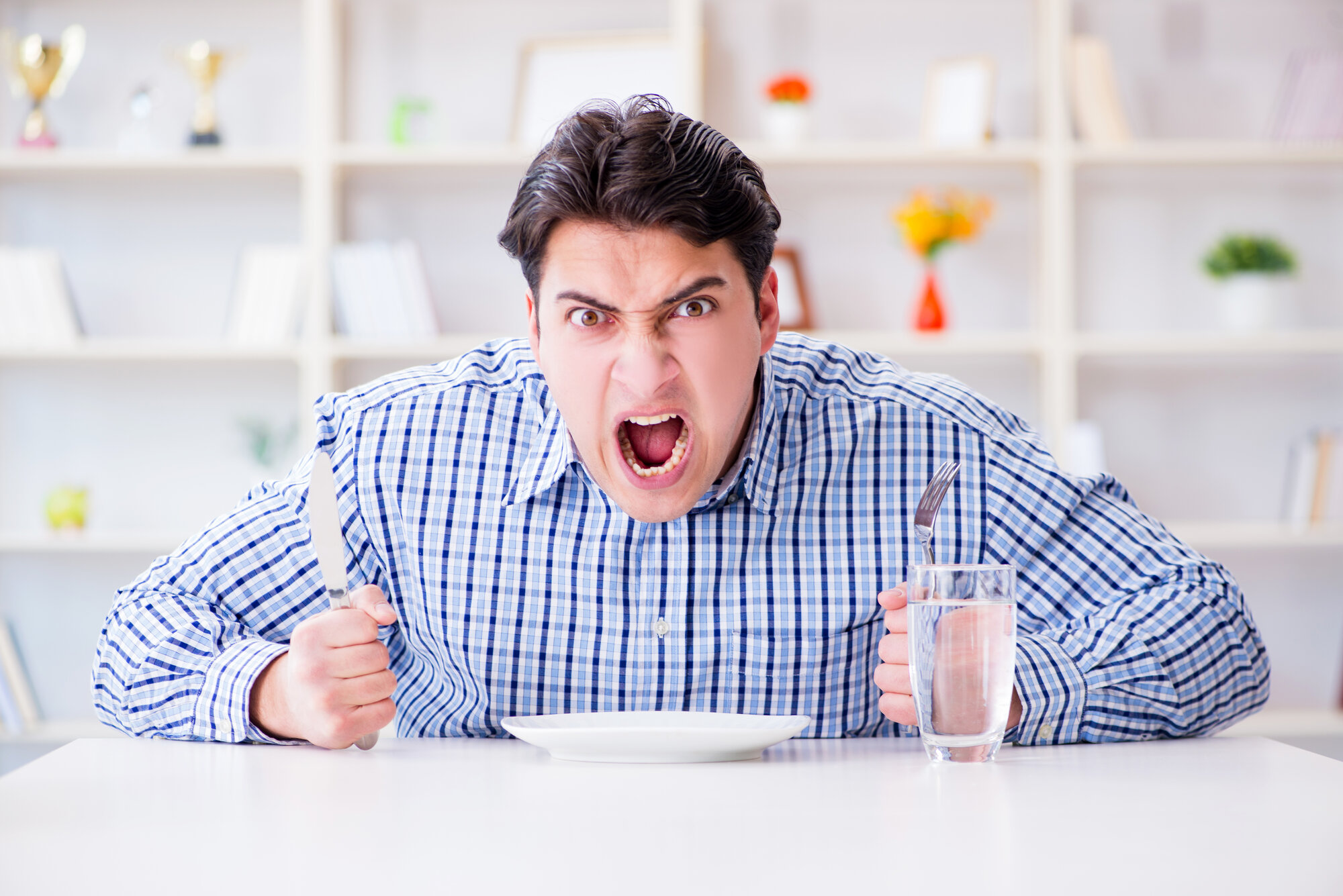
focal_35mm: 105
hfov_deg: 19.4
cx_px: 672
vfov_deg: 13.1
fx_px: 3918
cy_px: 448
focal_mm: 105
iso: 200
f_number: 5
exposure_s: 1/80
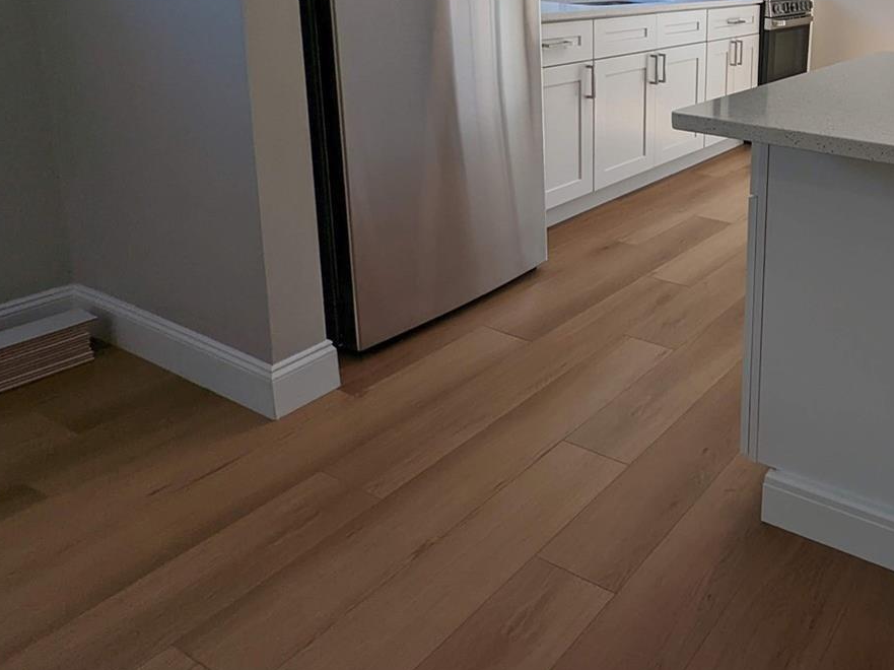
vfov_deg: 45.1
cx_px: 798
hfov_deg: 54.2
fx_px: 749
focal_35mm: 29
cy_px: 107
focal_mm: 2.35
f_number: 2.2
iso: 56
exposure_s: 1/146
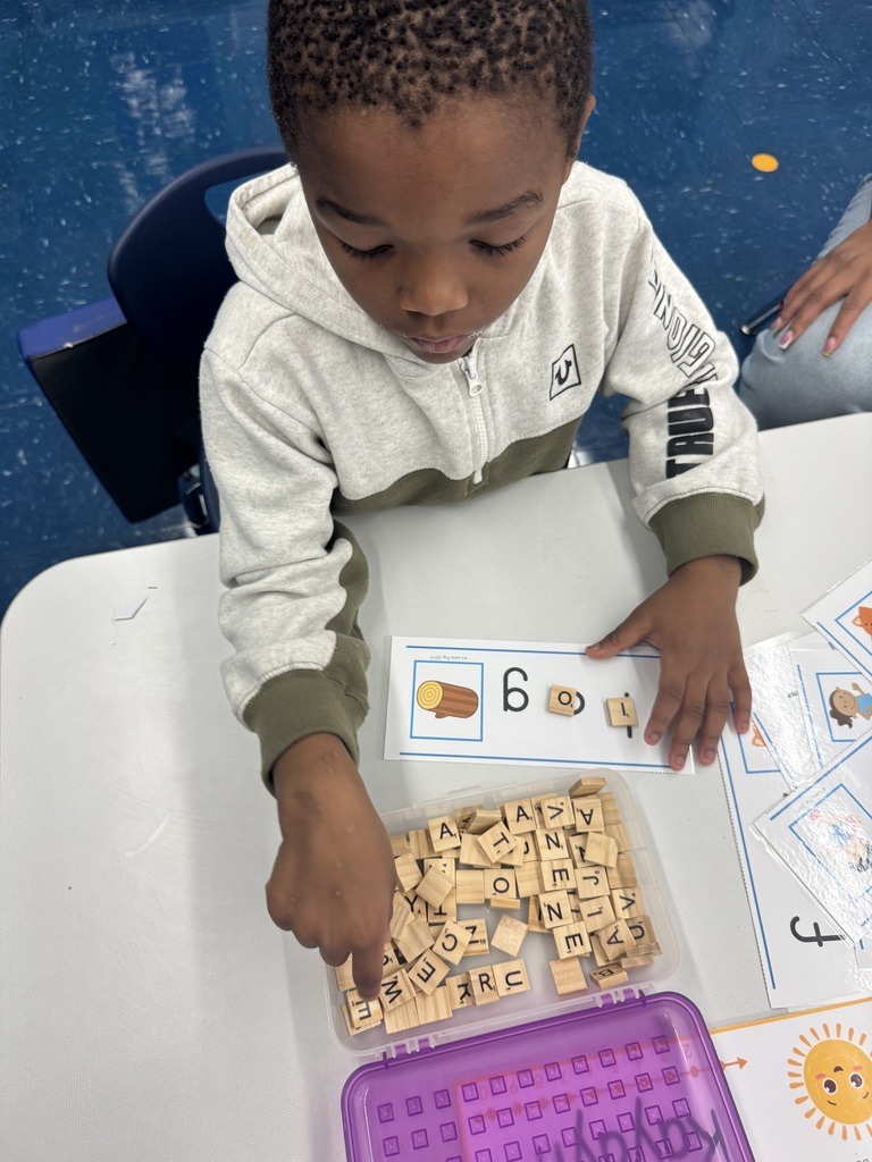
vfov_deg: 71.6
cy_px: 581
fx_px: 806
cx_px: 436
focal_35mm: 24
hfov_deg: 56.8
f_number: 1.78
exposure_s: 1/120
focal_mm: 6.76
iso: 125
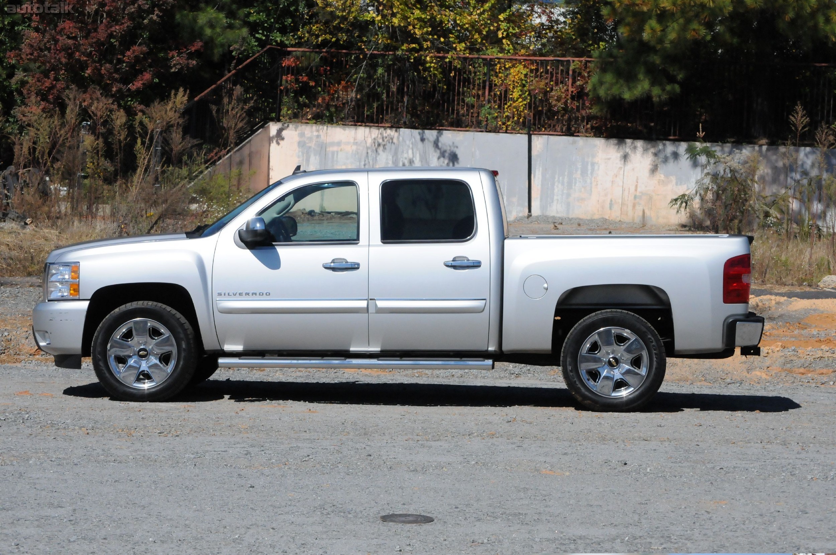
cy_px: 278
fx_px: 2505
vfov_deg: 12.7
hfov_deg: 18.9
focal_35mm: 108
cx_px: 418
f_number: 10
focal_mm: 72
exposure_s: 1/8000
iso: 2000
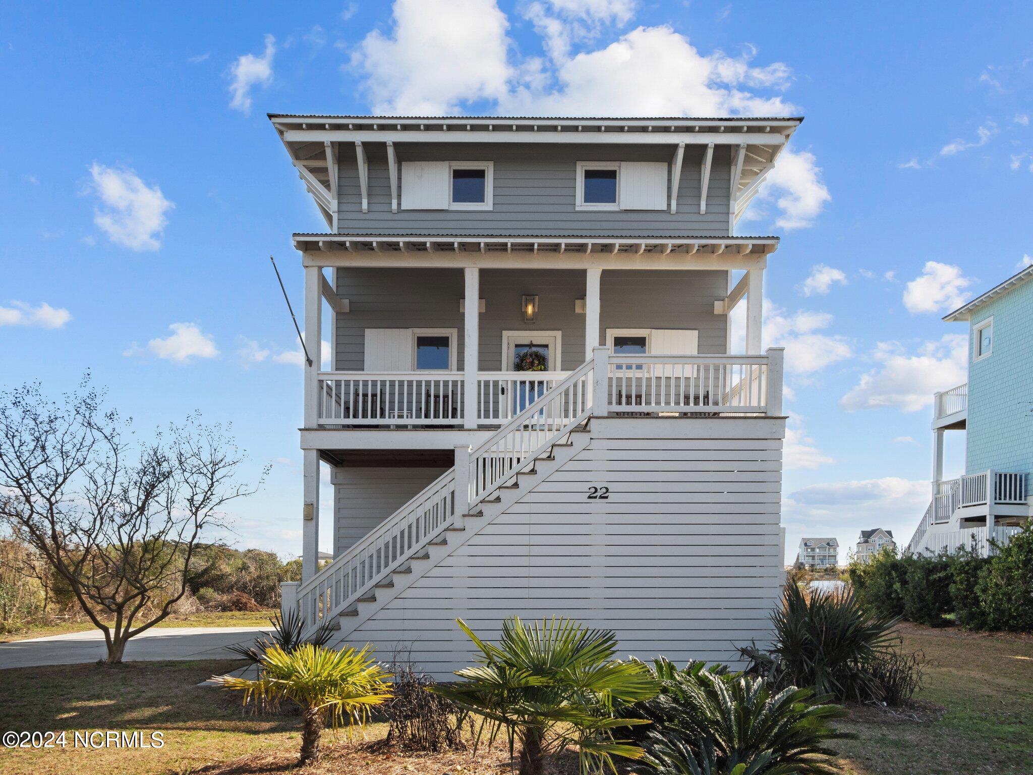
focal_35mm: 28
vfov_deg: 49.7
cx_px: 516
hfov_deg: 63.4
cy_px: 388
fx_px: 836
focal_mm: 14
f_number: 6.3
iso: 200
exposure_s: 1/500
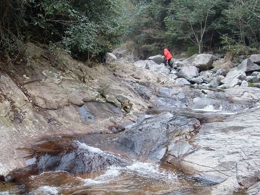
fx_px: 338
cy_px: 113
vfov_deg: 32.1
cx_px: 110
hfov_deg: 42.0
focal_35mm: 45
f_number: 2.8
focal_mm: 6.3
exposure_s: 1/60
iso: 100
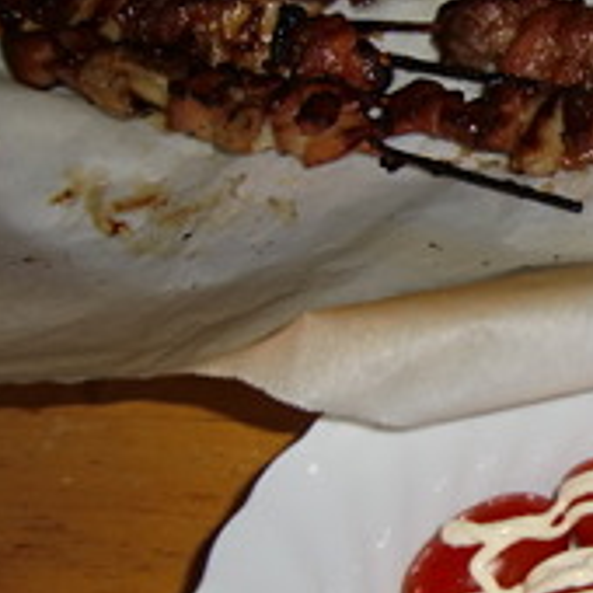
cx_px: 759
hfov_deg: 22.8
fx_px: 1318
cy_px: 300
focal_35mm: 68
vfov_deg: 25.4
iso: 125
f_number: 3.5
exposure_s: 1/40
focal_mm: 5.2
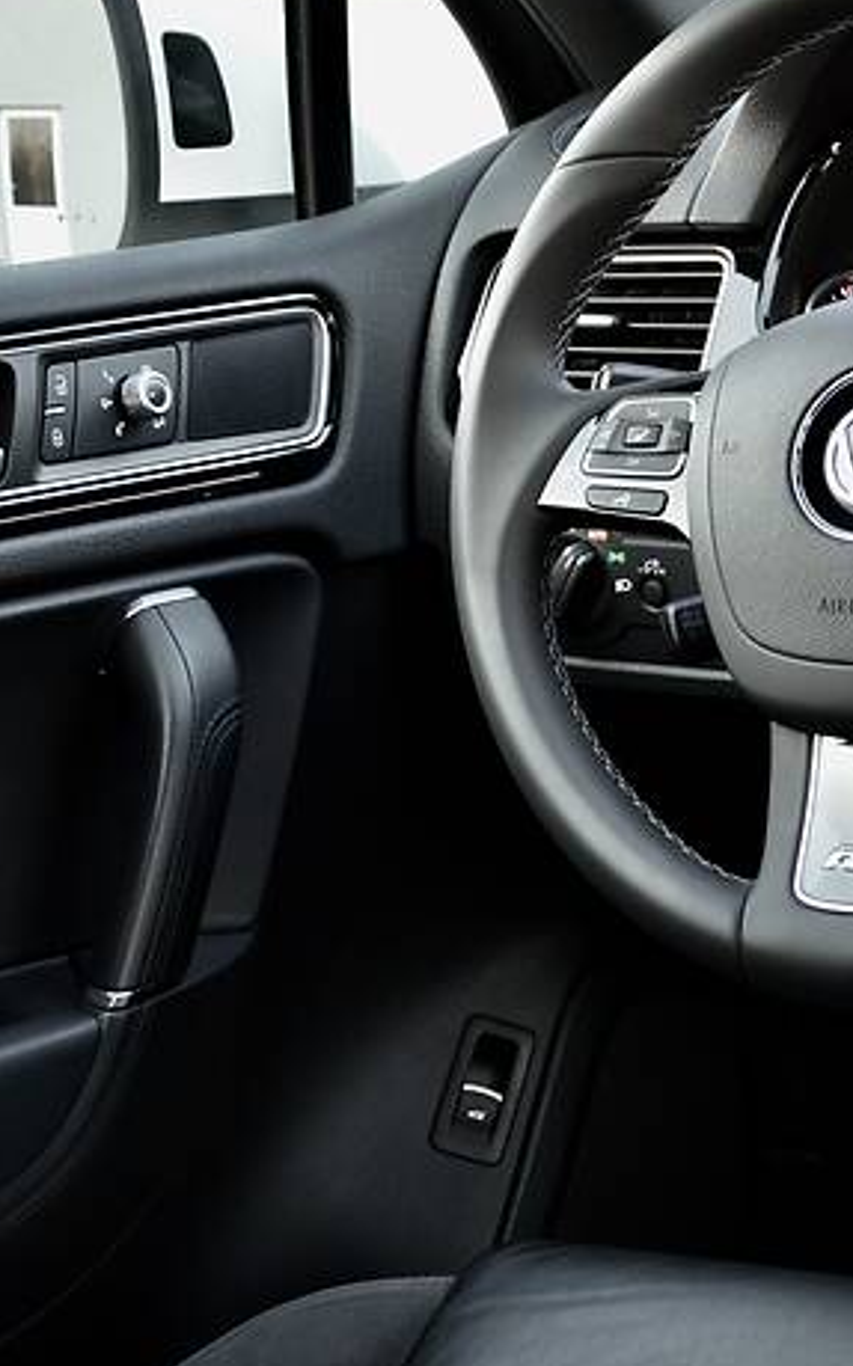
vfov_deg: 24.4
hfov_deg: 14.9
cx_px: 996
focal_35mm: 85
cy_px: 606
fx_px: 3166
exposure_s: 1/30
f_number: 4.2
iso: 800
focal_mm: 32
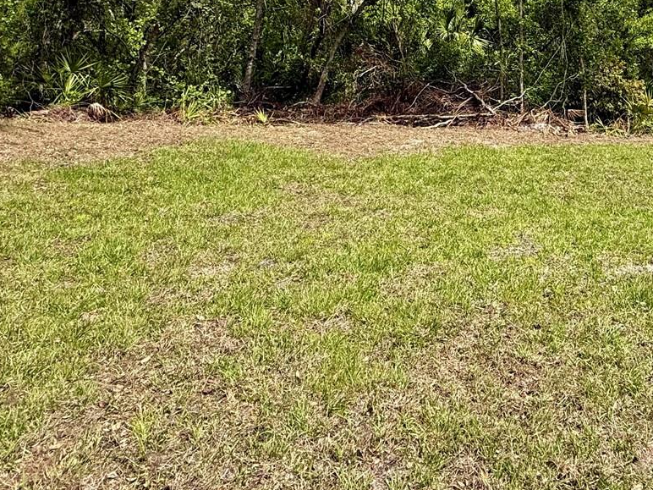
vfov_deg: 43.5
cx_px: 484
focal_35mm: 29
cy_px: 38
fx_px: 547
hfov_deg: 58.7
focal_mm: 2.22
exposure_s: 1/1795
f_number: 2.2
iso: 64
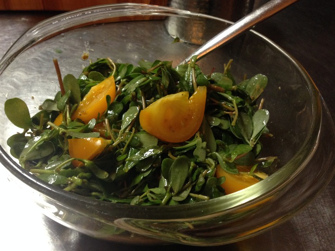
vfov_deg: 40.7
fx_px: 339
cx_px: 161
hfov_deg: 52.6
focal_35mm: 35
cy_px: 126
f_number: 2.4
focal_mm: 4.12
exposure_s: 1/20
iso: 200
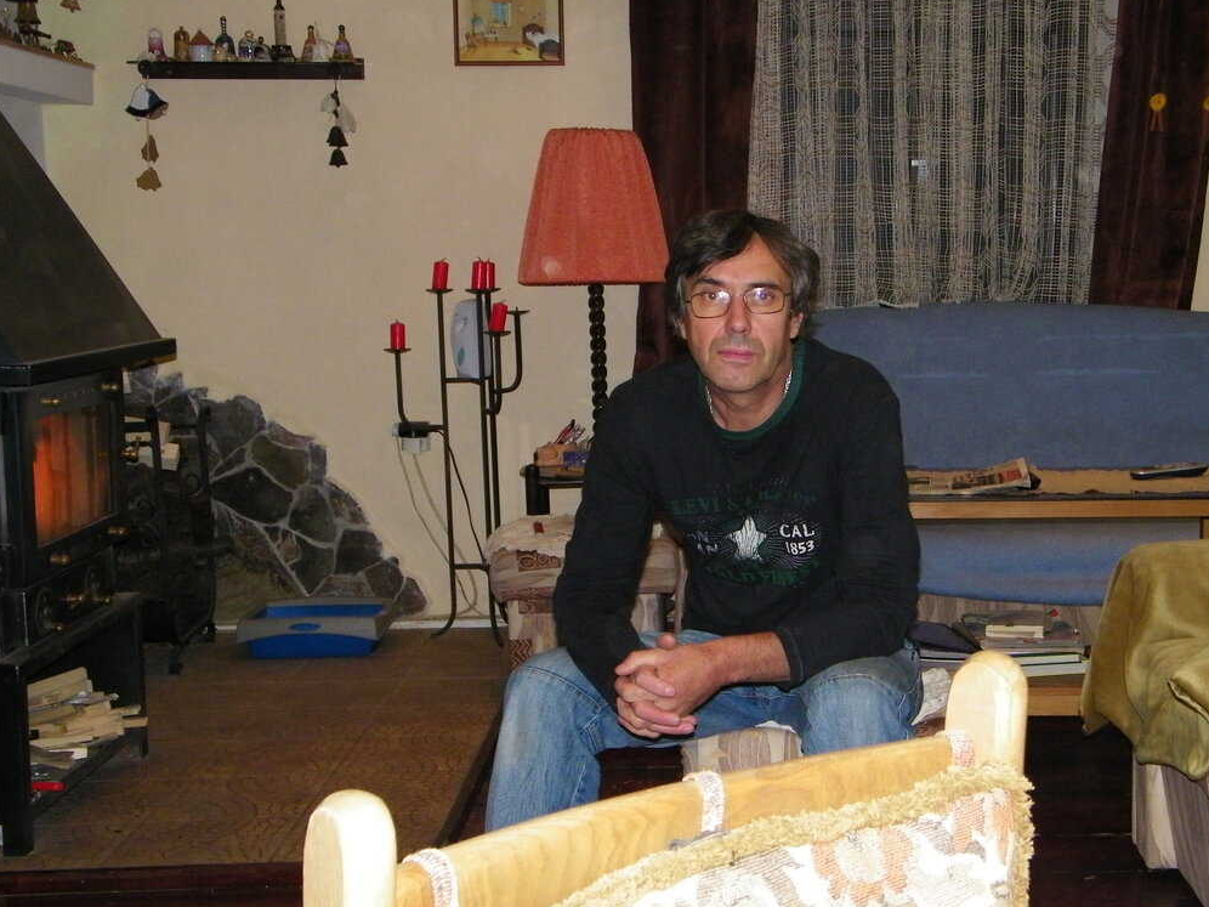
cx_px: 722
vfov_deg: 27.5
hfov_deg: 36.0
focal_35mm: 53
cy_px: 444
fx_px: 1851
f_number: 3.9
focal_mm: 7.9
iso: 200
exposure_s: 1/40
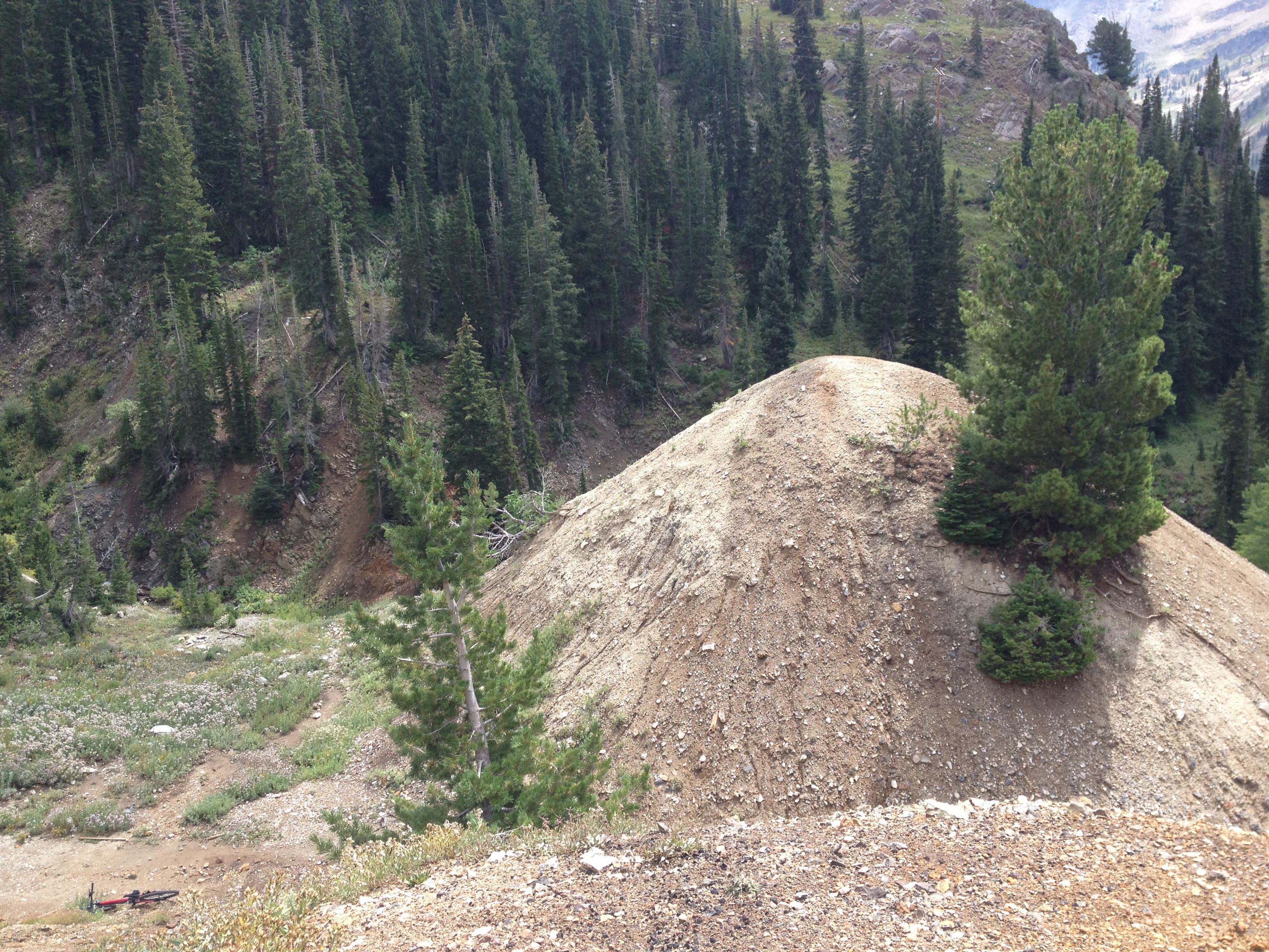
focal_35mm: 35
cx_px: 634
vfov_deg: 40.7
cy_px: 476
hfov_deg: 52.6
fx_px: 1283
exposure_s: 1/452
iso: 50
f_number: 2.4
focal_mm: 4.28
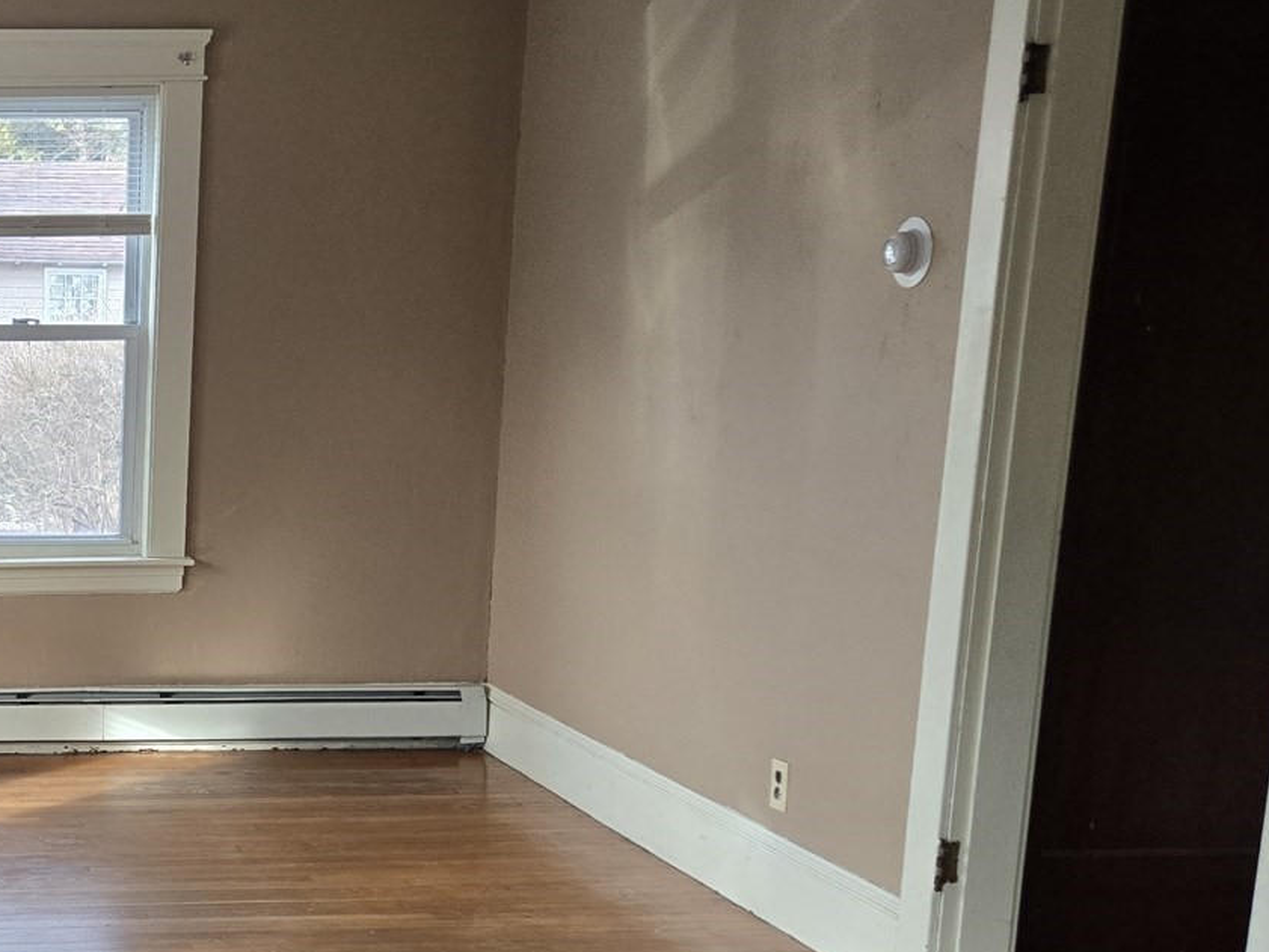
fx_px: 2053
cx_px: -94
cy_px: 673
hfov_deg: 31.0
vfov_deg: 25.9
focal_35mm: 56
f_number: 1.8
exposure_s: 1/180
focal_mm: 5.4
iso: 125
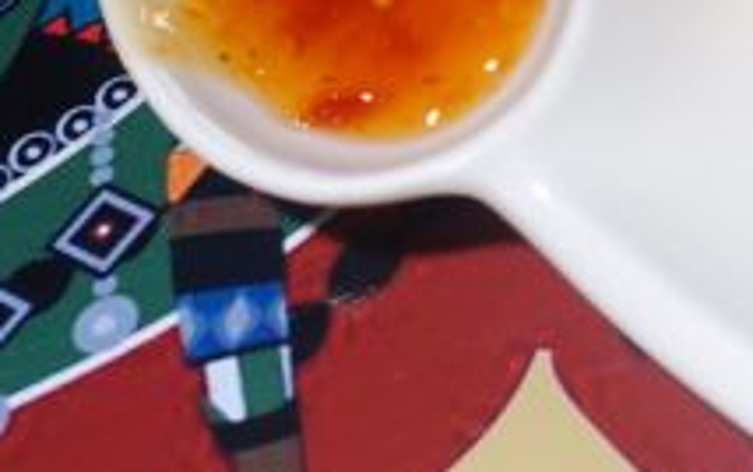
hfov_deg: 24.3
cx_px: 809
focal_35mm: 80
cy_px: -285
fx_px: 1643
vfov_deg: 14.9
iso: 400
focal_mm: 8.8
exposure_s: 1/250
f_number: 2.8
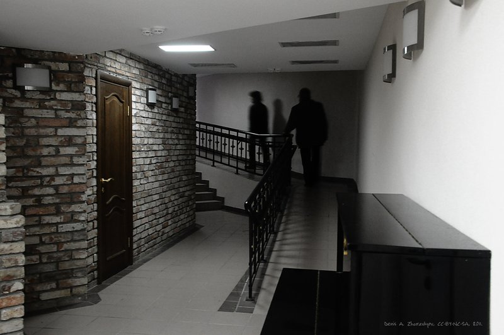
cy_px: 168
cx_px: 252
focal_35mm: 36
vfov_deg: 36.8
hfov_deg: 53.2
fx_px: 503
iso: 1600
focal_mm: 24
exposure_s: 1/6
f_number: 10
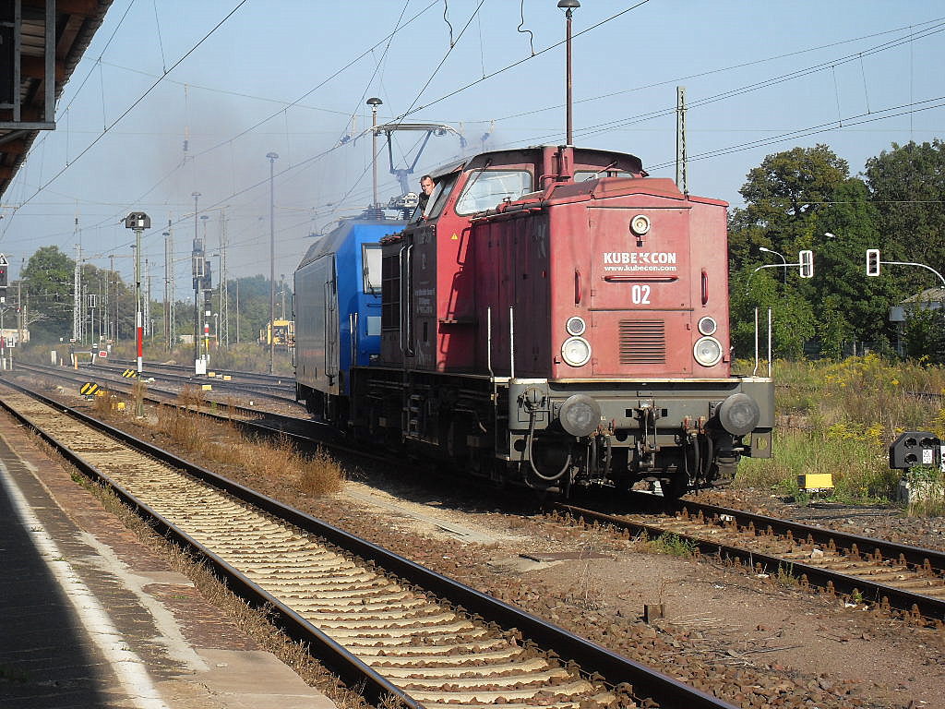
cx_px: 472
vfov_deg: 14.5
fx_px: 2785
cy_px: 354
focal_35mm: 102
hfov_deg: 19.3
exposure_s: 1/250
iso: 80
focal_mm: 18.1
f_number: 5.2
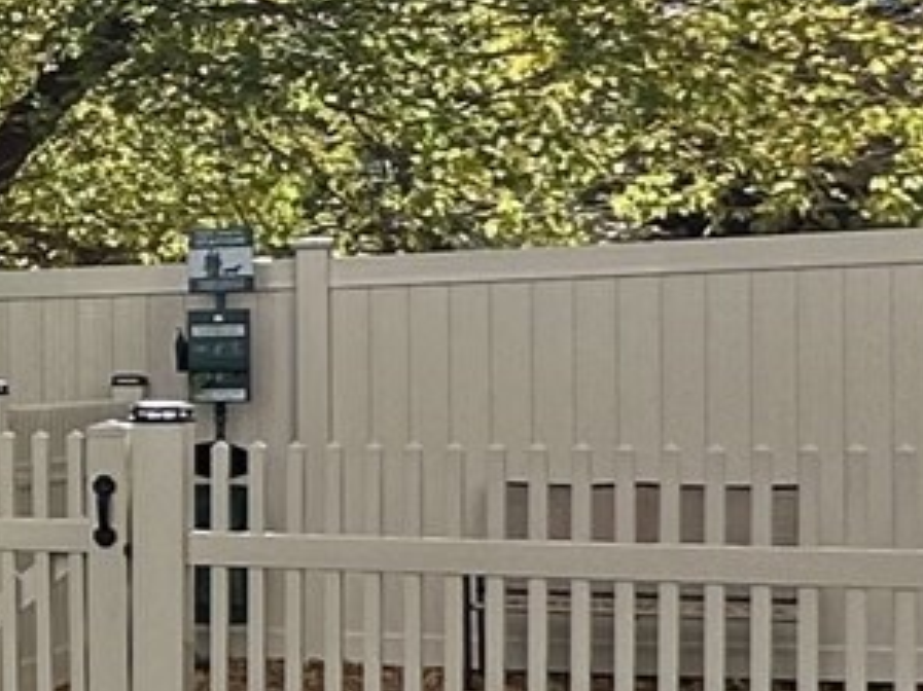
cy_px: 420
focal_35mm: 96
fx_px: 2559
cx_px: -1108
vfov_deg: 15.4
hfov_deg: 15.0
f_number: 2.2
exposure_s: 1/437
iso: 40
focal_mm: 2.22
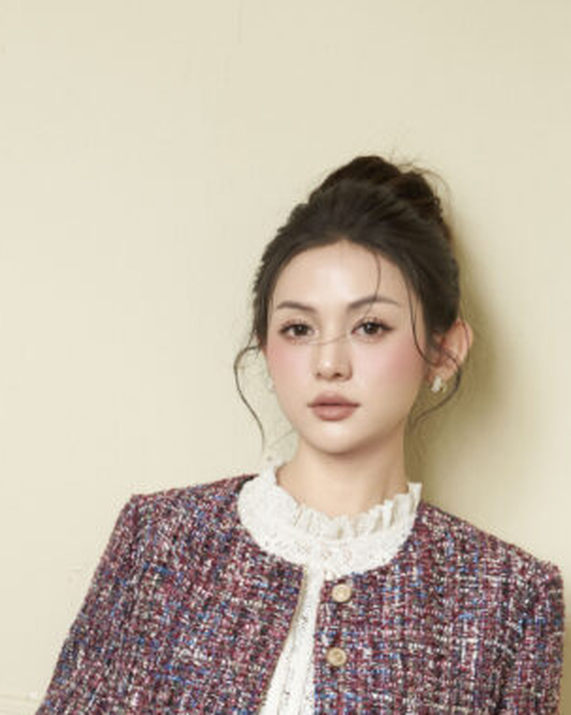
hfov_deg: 12.4
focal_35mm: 123
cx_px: 41
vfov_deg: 15.4
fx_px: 2599
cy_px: 708
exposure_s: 1/160
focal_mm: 50
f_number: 3.2
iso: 400
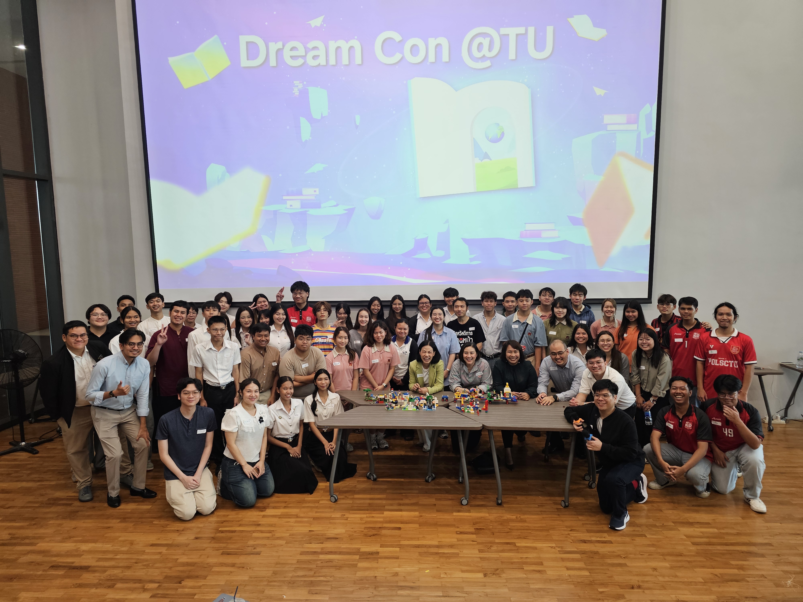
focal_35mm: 23
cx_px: 402
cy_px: 301
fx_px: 534
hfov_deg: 73.9
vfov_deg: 58.9
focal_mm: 6.3
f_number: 1.7
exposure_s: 1/180
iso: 200
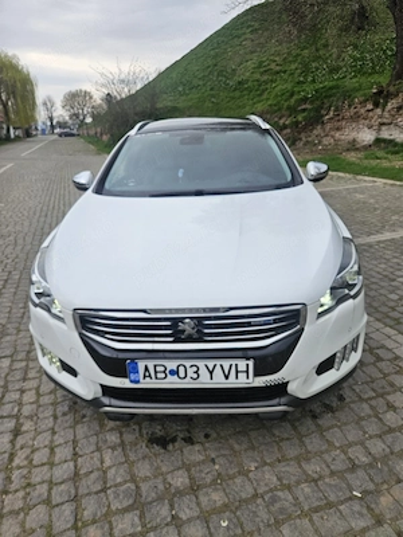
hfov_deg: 58.9
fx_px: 357
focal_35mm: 23
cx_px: 202
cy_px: 268
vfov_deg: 73.9
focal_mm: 5.4
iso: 64
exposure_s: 1/2000
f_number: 1.8
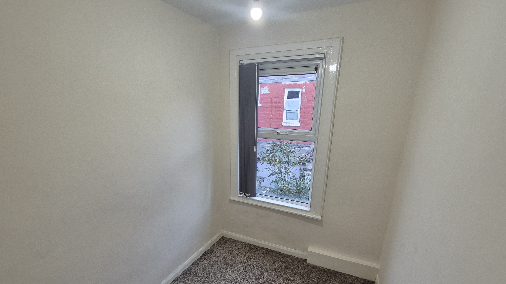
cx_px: 240
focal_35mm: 15
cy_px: 170
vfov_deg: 69.8
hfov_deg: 102.9
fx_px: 201
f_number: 2.2
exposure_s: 1/50
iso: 160
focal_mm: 2.2
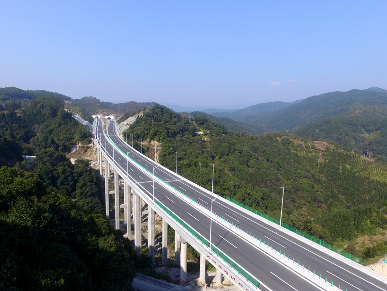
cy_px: 146
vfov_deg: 66.0
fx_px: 224
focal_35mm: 20
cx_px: 194
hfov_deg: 81.7
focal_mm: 3.61
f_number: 2.8
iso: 100
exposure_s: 1/709
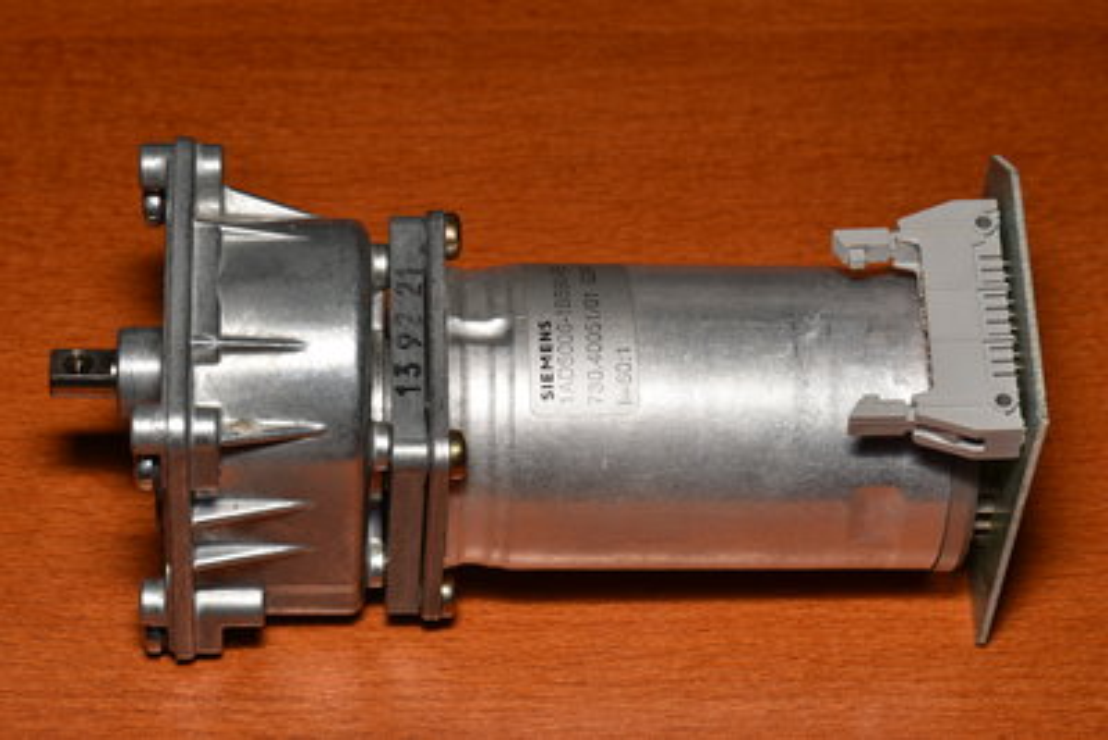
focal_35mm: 105
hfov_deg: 19.4
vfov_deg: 13.1
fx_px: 3233
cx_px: 554
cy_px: 370
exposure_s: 1/60
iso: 100
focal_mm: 105
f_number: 18
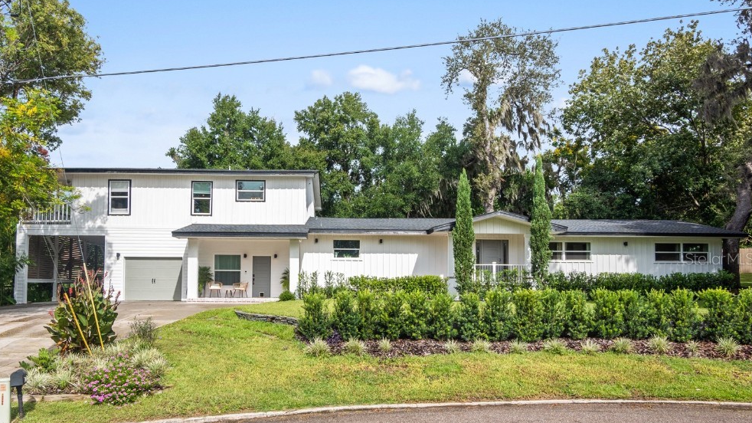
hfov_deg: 74.0
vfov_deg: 45.7
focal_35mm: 25
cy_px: 258
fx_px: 498
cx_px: 365
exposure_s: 1/500
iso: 200
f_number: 8
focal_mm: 11
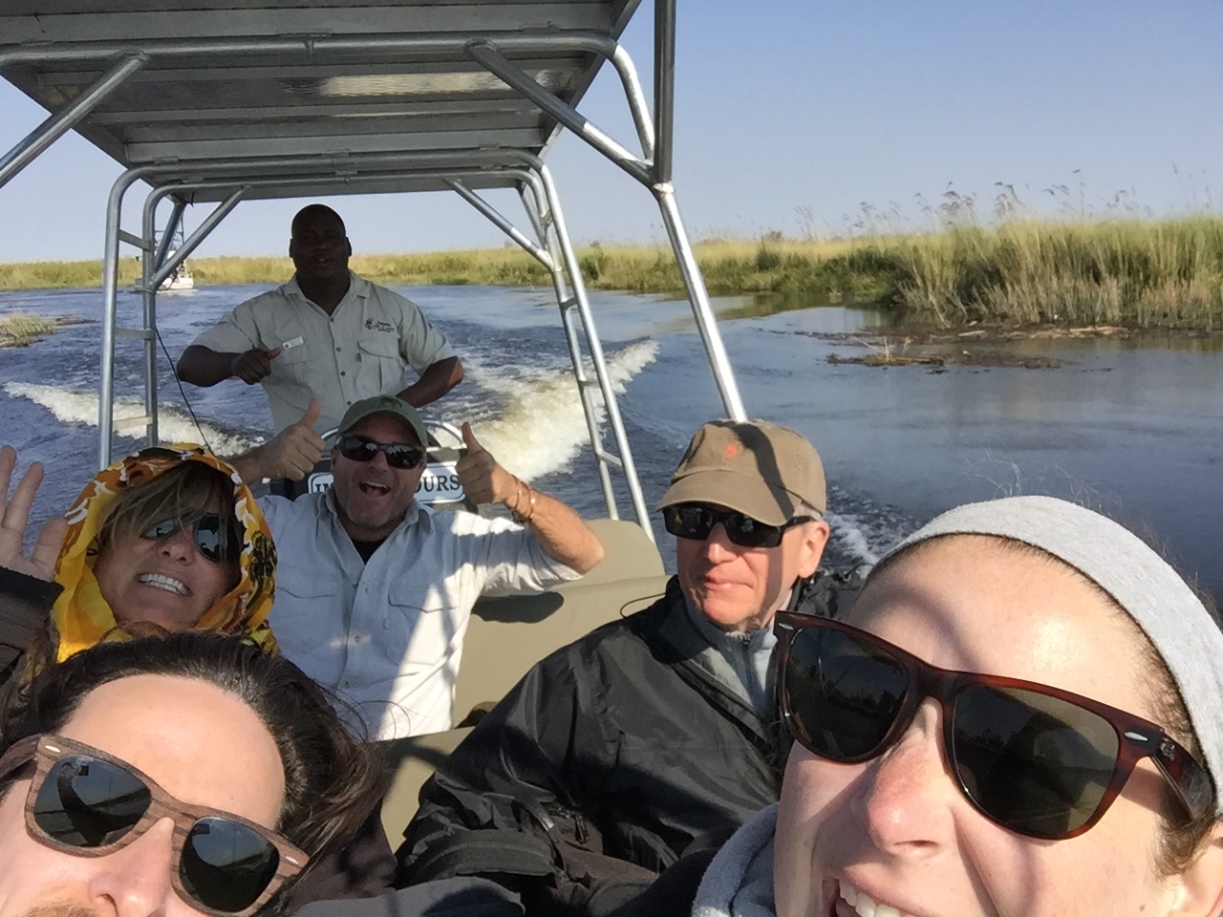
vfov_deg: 45.4
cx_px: 612
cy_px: 458
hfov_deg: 58.4
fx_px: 1095
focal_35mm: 31
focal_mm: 2.65
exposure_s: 1/1305
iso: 32
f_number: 2.2
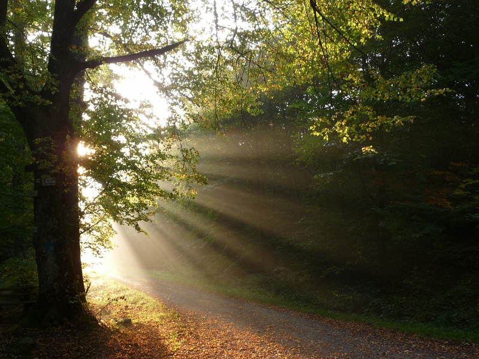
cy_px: 180
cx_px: 240
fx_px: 678
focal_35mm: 49
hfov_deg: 38.9
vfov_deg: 29.7
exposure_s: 1/40
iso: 100
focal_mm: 6.3
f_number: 3.8
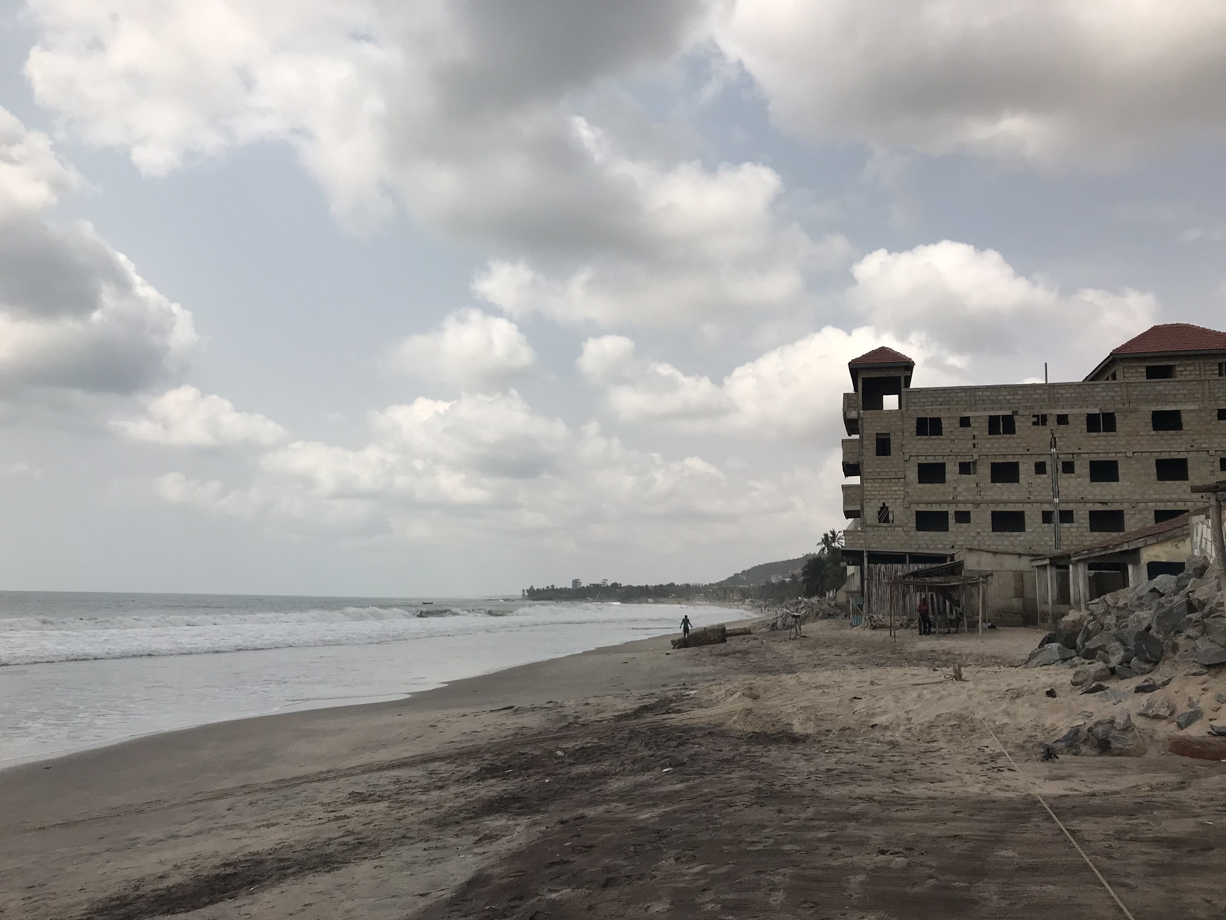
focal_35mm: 28
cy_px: 460
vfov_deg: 49.7
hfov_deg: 63.4
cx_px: 613
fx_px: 992
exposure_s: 1/4167
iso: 20
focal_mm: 3.99
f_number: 1.8
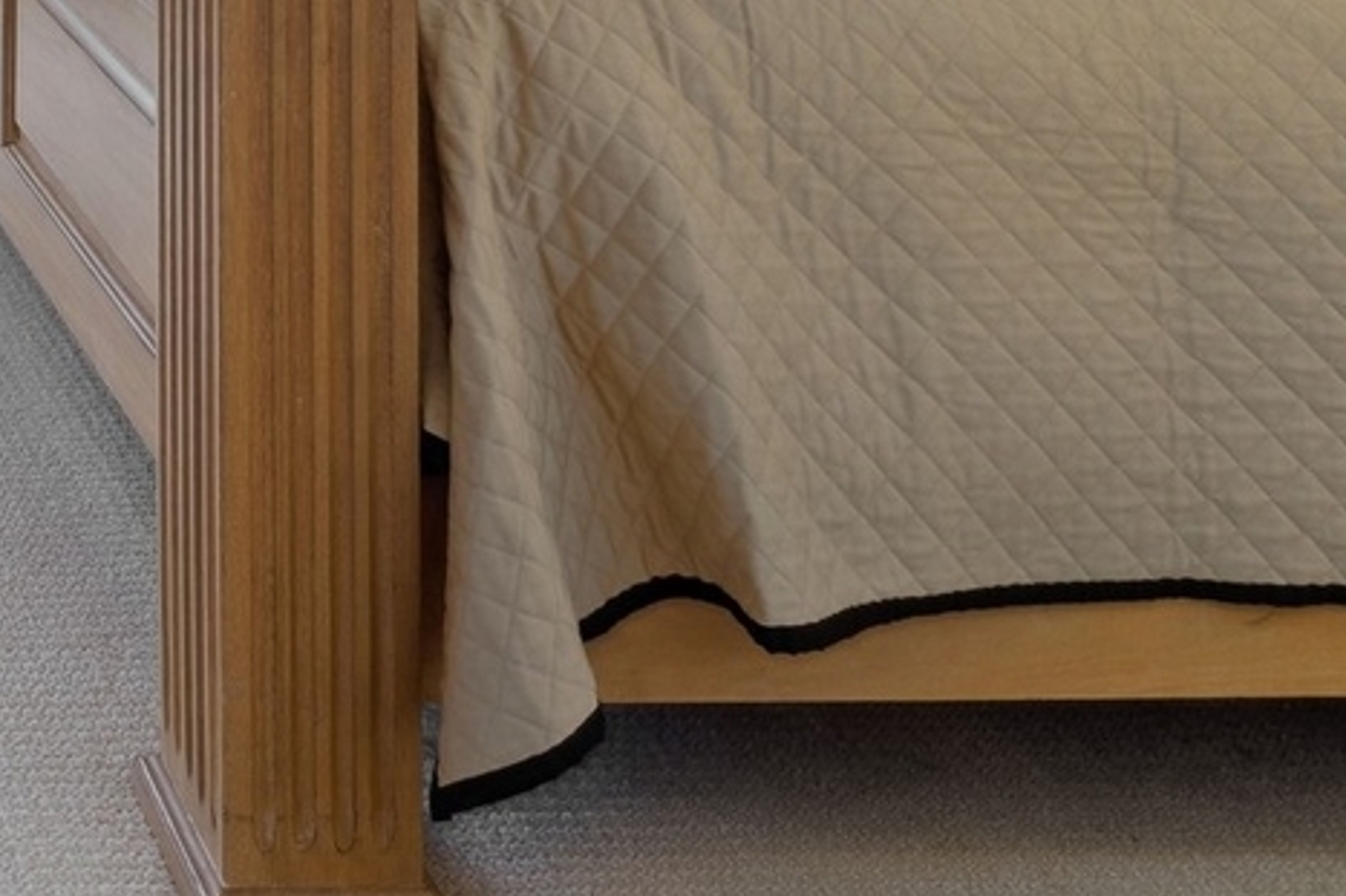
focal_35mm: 59
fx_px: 2205
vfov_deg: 19.3
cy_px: -536
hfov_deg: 27.0
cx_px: -513
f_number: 8
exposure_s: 1/40
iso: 320
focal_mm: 17
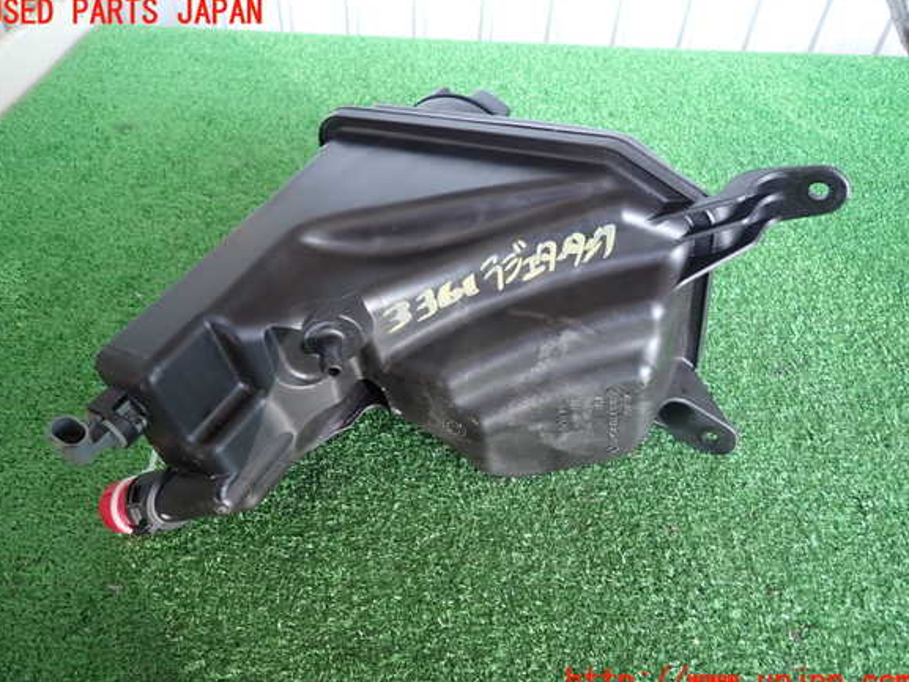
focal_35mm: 26
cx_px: 449
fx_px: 683
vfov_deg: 53.1
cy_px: 348
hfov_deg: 67.3
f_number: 2
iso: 100
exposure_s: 1/60
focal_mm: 4.5
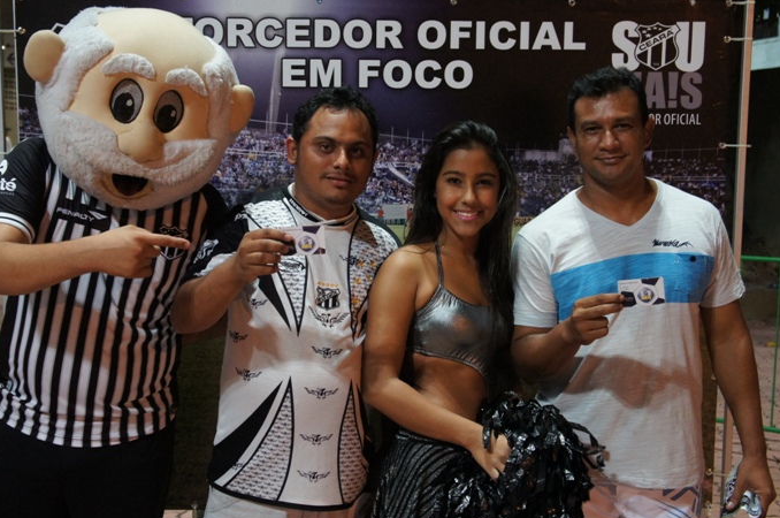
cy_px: 249
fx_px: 995
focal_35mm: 46
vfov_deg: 29.2
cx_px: 361
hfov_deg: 42.8
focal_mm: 26
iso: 1600
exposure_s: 1/40
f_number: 4
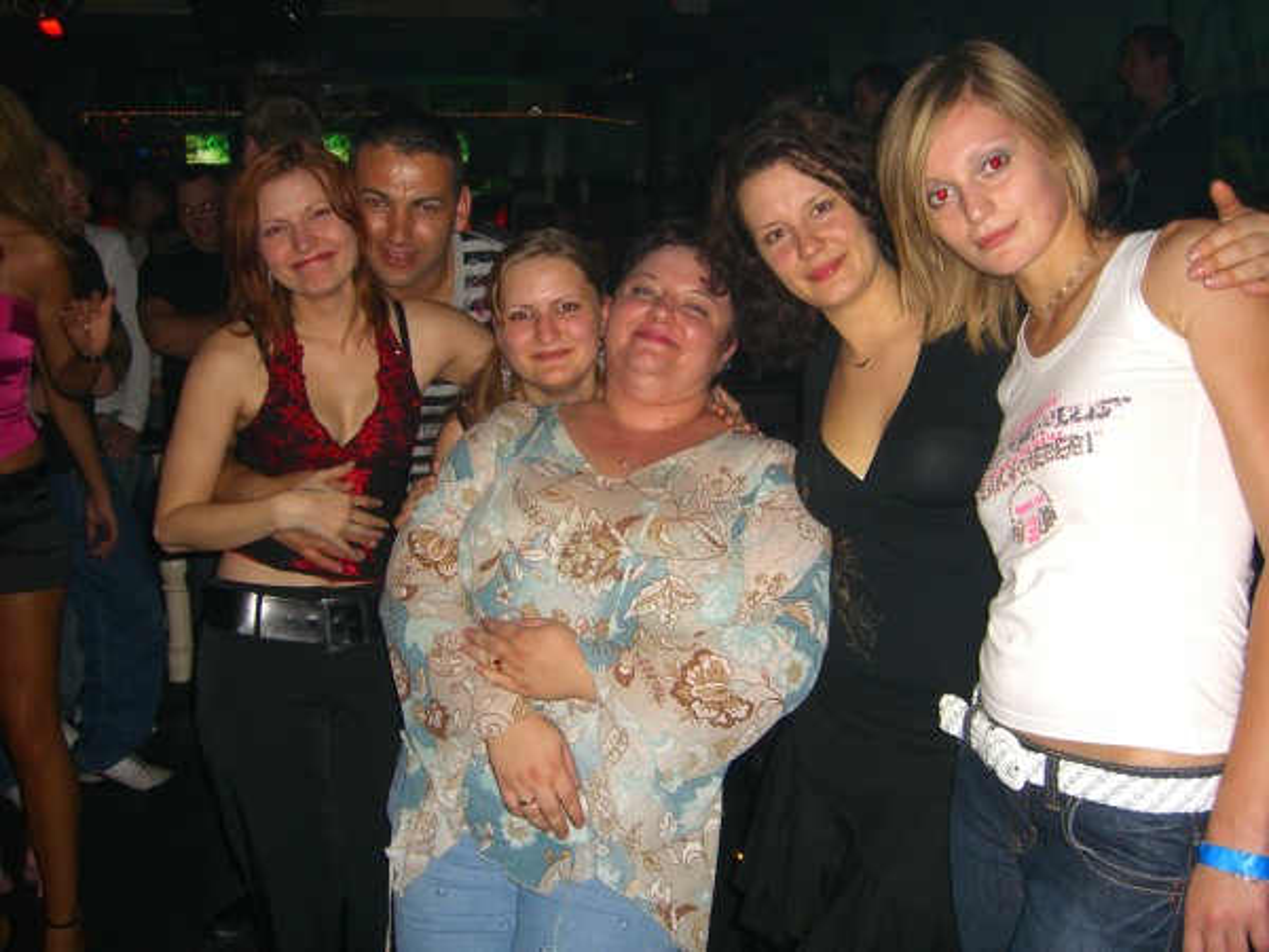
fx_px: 1393
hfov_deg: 49.0
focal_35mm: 38
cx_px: 634
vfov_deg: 37.7
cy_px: 476
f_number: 2.8
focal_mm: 7.9
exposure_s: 1/60
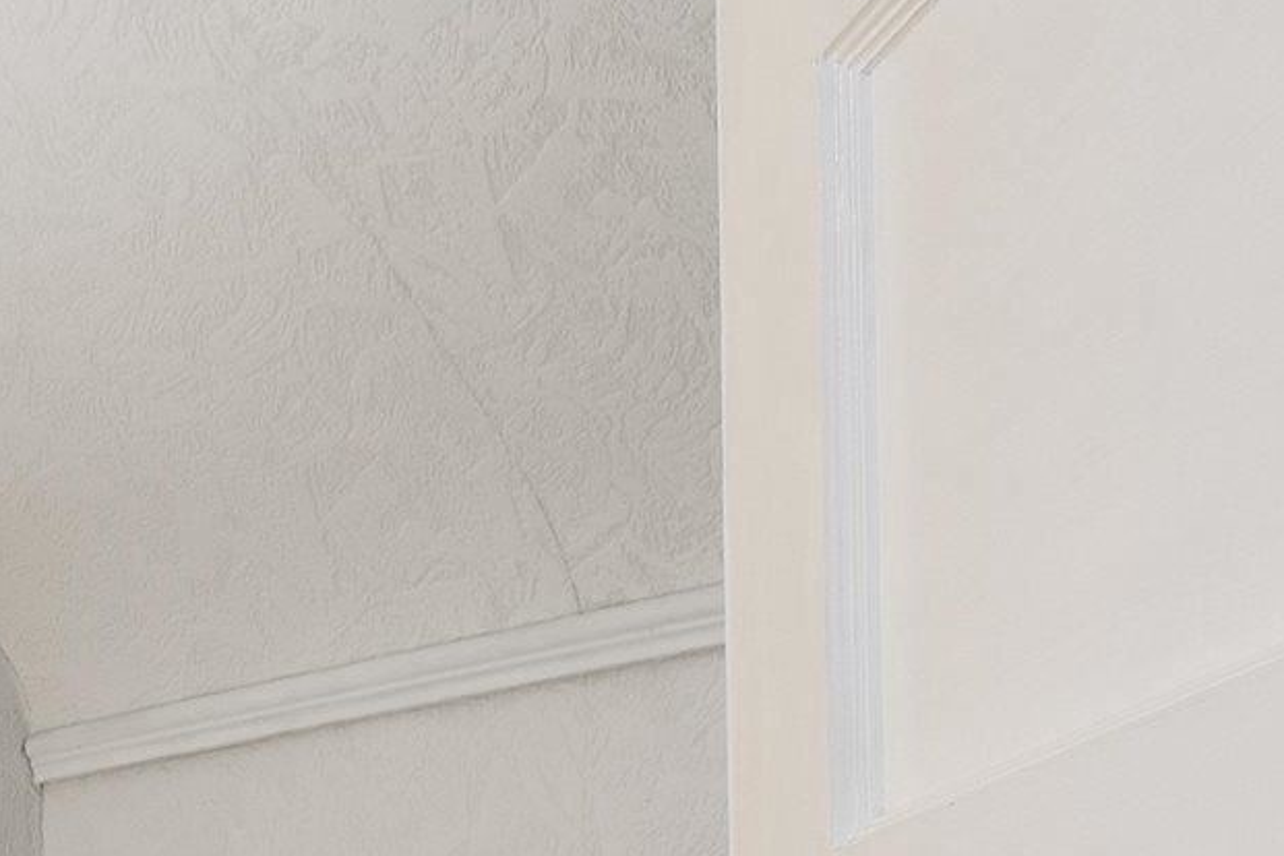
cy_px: 1258
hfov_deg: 19.1
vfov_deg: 14.4
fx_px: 3174
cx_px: -813
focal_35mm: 89
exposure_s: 1/4
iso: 100
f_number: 7.1
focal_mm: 12
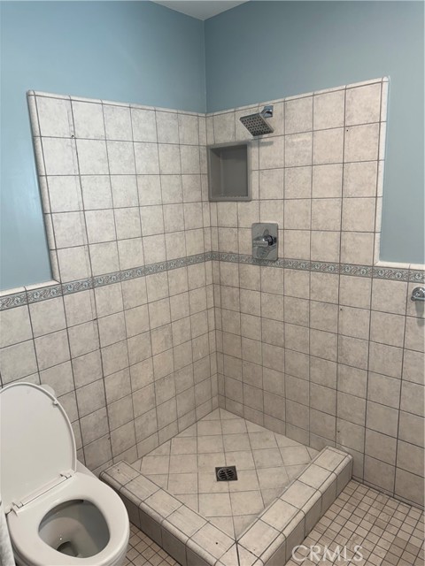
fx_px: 393
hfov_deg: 56.8
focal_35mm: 24
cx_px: 212
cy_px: 283
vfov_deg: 71.6
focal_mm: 6.76
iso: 125
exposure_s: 1/120
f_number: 1.78
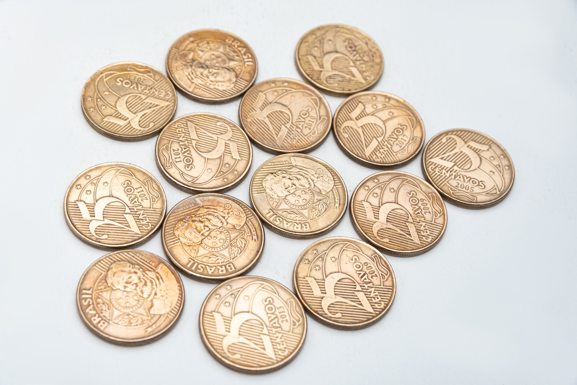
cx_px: 288
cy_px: 192
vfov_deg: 18.2
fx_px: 1202
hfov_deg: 27.0
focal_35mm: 75
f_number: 10
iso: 1000
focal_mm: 75
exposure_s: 1/60
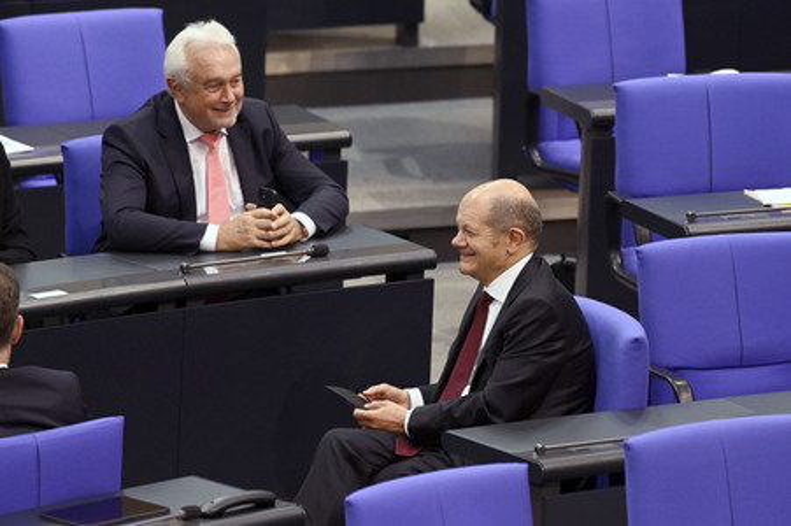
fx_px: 7904
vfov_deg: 3.8
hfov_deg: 5.7
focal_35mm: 360
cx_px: 396
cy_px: 263
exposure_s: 1/200
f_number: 5.6
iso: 6400
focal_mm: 360
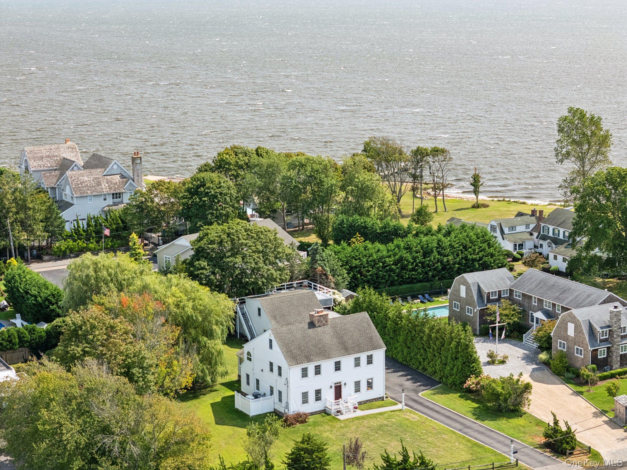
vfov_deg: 21.0
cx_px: 314
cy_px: 235
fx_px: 1268
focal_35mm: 70
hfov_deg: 27.8
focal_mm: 19.35
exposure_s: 1/240
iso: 100
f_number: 2.8
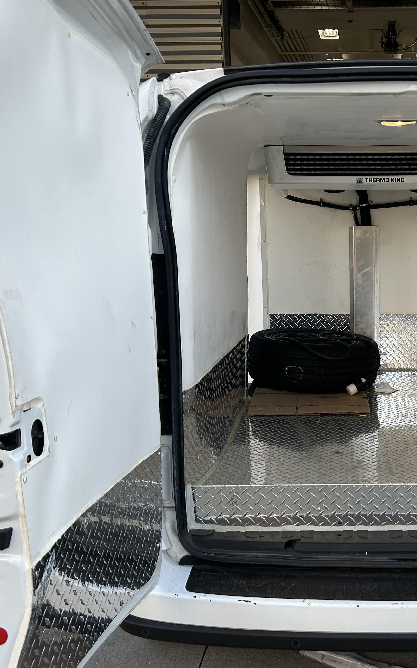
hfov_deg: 30.9
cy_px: 354
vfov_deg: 49.3
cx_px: 353
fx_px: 727
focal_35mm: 40
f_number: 1.5
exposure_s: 1/308
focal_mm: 5.7
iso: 50
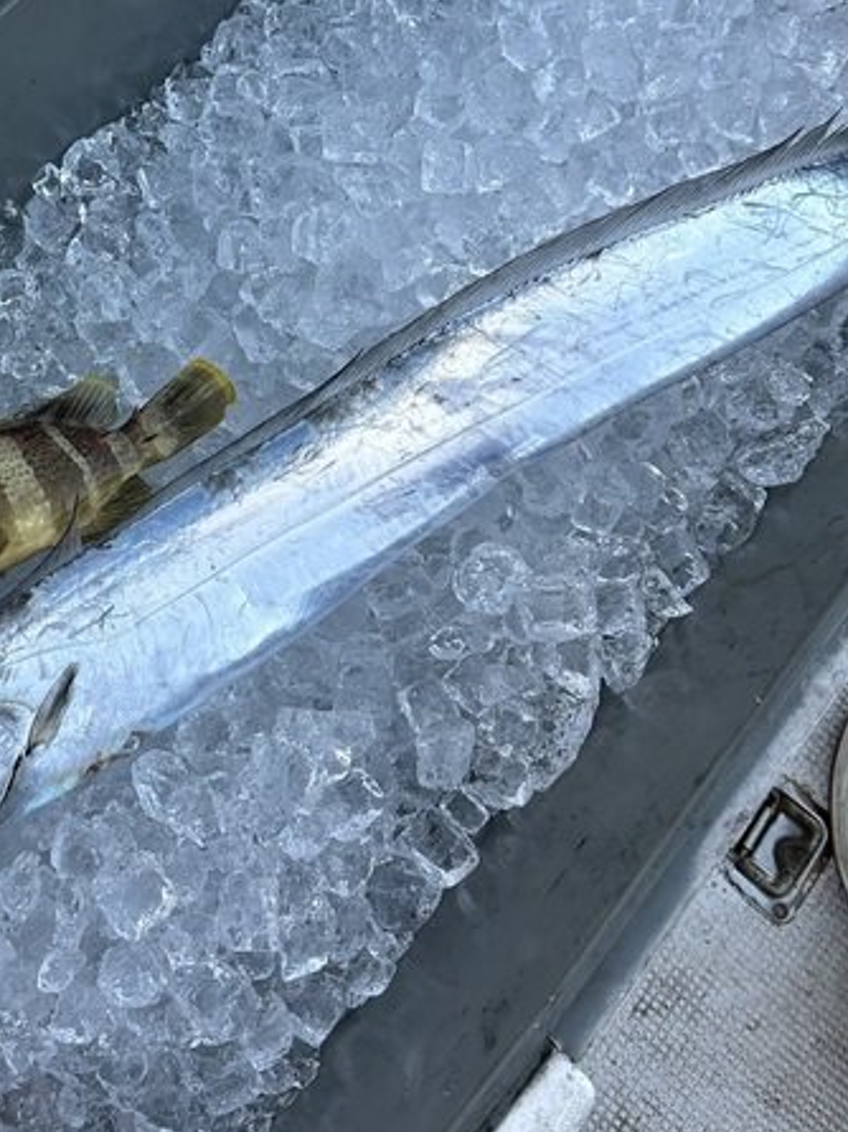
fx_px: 1504
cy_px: 368
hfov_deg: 31.2
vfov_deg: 40.7
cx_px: 259
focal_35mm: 46
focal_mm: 6.86
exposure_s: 1/298
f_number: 1.78
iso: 80
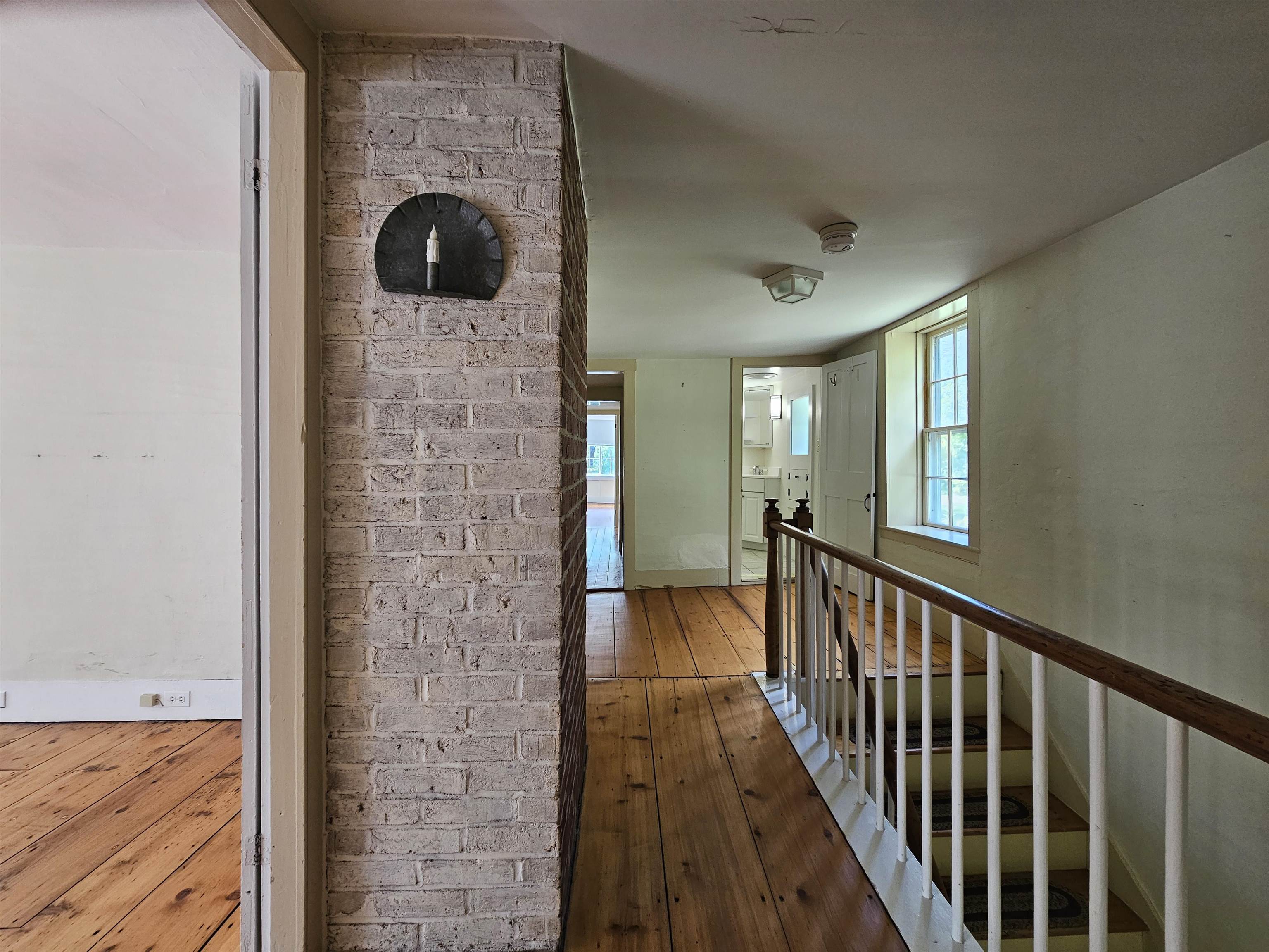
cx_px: 634
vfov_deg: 89.9
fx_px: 477
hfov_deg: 106.2
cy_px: 476
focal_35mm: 13
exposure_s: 1/60
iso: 160
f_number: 2.2
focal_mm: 2.2
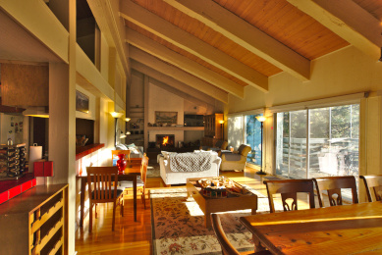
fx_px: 175
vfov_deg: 72.2
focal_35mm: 16
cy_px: 128
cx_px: 191
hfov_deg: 94.9
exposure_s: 1/13
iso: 1600
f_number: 14
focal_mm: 11
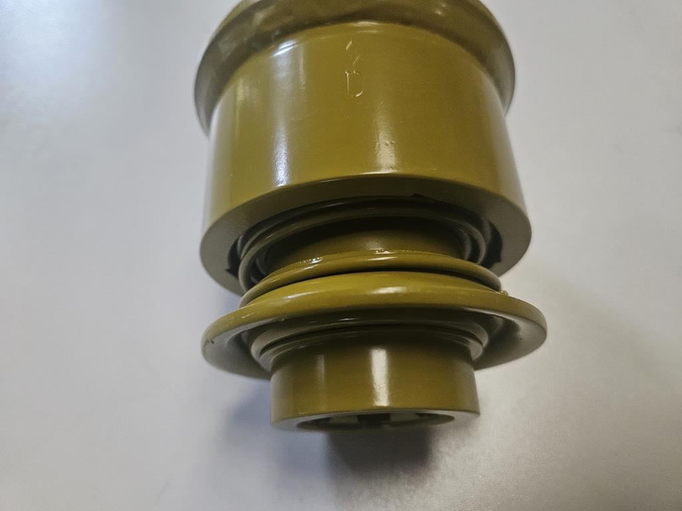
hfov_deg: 73.9
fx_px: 453
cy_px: 256
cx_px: 341
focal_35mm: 23
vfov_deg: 58.9
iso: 800
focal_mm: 5.4
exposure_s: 1/100
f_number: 1.8
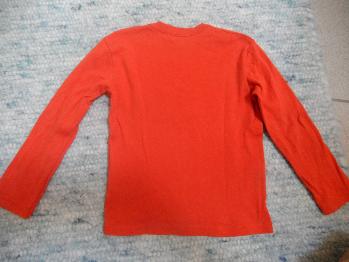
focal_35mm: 24
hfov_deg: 71.6
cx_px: 174
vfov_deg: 56.8
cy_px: 131
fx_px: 242
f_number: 2.9
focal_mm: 4.1
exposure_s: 1/30
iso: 400
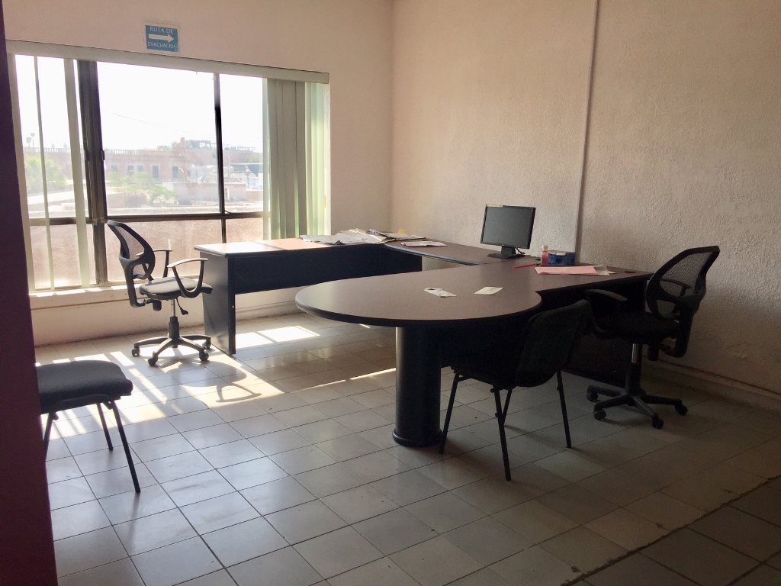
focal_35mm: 29
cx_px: 390
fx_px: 654
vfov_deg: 48.2
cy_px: 293
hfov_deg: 61.7
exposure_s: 1/353
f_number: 2.2
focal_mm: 4.15
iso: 32
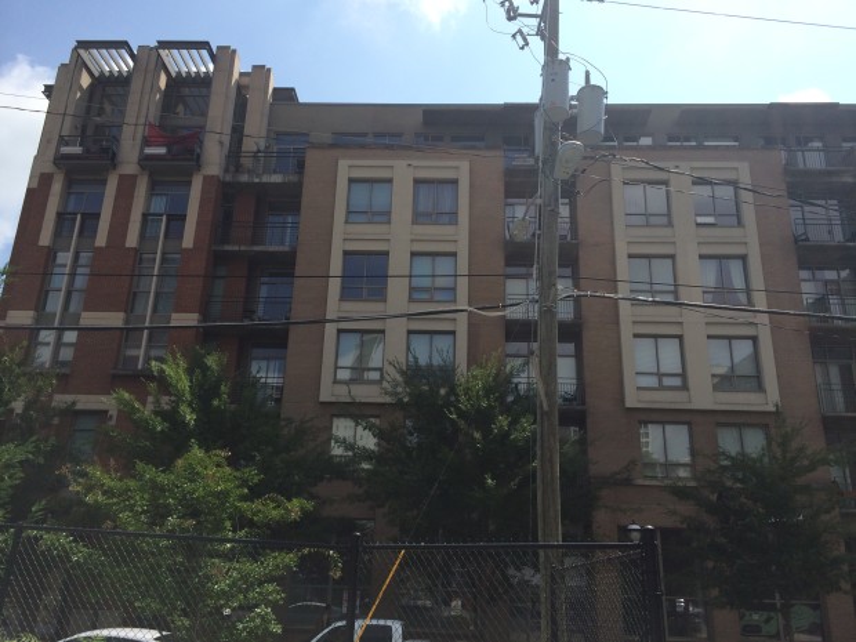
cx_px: 428
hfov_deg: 60.0
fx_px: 742
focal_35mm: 30
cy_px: 321
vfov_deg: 46.8
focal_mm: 4.12
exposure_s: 1/2415
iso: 40
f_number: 2.2
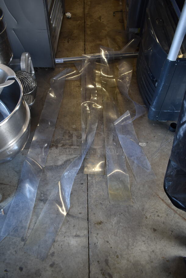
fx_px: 209
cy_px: 139
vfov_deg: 67.3
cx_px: 93
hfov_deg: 48.0
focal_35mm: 27
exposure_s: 1/30
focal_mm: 18
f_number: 3.5
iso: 320
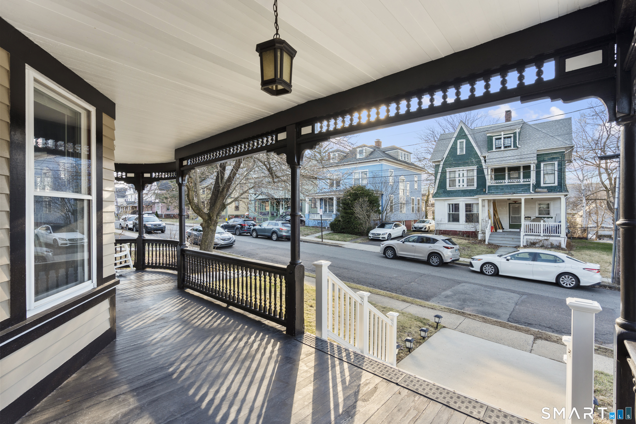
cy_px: 212
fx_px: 283
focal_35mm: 16
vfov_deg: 73.7
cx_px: 318
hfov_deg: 96.7
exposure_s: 1/8
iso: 200
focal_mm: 16
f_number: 9
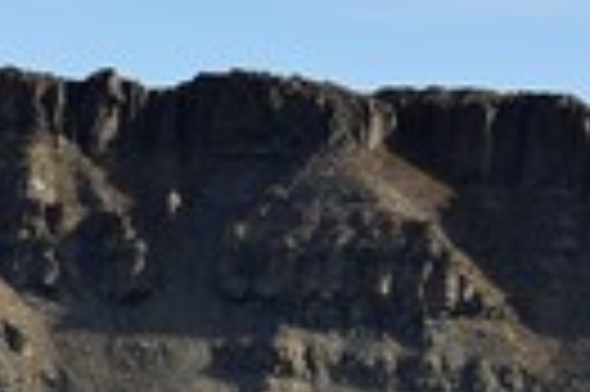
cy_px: 527
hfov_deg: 3.7
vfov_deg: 2.4
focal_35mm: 561
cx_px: -252
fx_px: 9183
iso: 200
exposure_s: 1/500
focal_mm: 175
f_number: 6.3
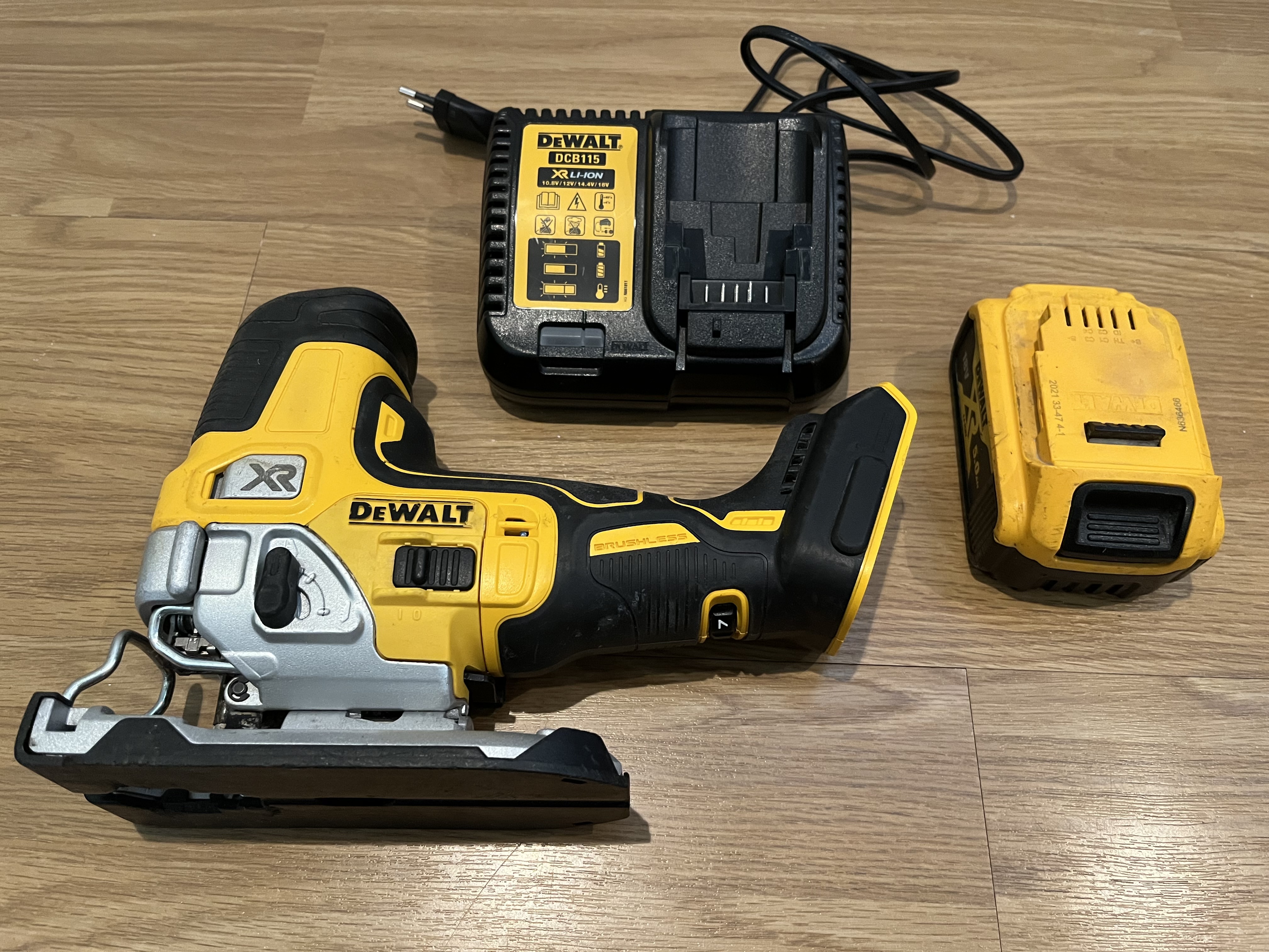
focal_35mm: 26
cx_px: 634
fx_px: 953
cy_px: 476
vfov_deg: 53.1
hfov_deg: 67.3
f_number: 1.6
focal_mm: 5.1
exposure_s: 1/50
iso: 500
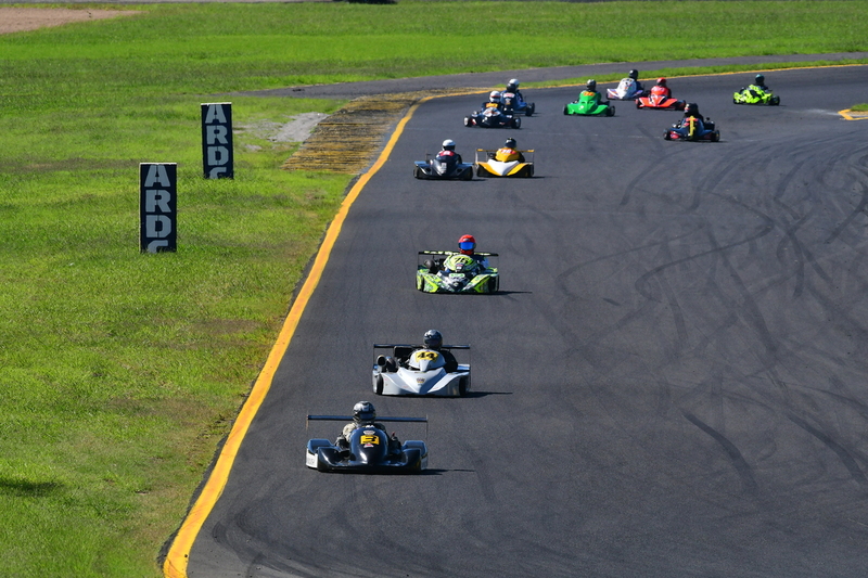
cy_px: 289
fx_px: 14463
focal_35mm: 600
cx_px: 434
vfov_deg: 2.3
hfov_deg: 3.4
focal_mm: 400
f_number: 13
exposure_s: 1/640
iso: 500
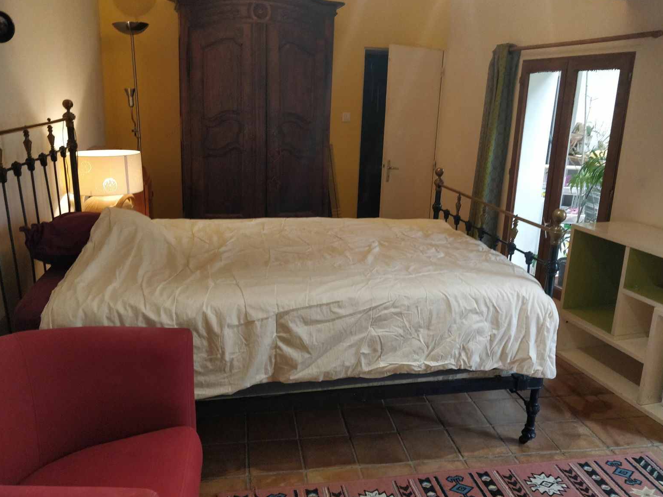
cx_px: 337
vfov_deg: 54.9
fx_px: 479
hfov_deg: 69.4
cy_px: 241
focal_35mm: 25
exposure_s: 1/33
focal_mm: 4.1
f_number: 1.7
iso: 800
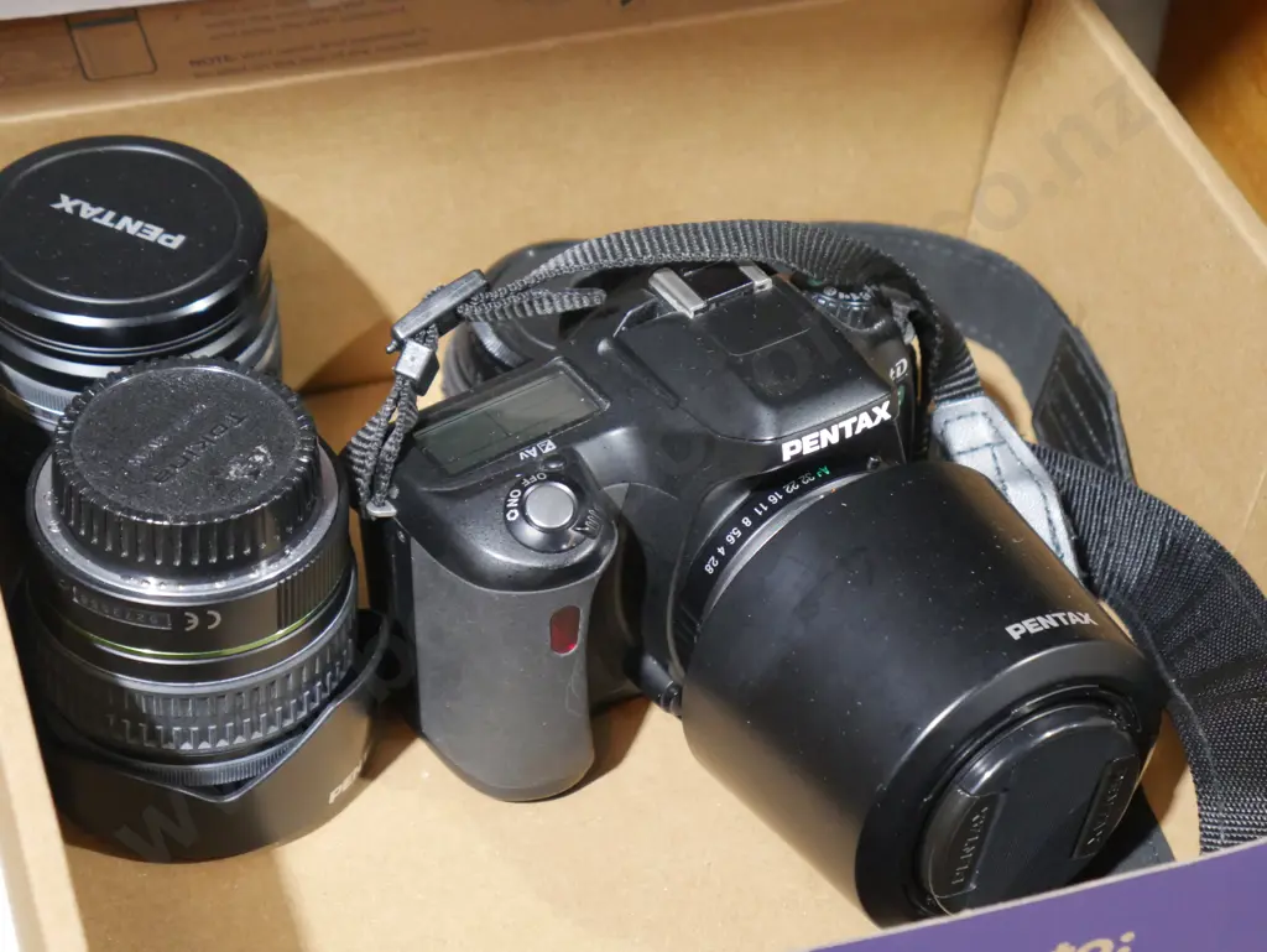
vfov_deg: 17.6
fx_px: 3076
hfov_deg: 23.3
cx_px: 634
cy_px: 476
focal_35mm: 84
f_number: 5.6
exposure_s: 1/40
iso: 3200
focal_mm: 42
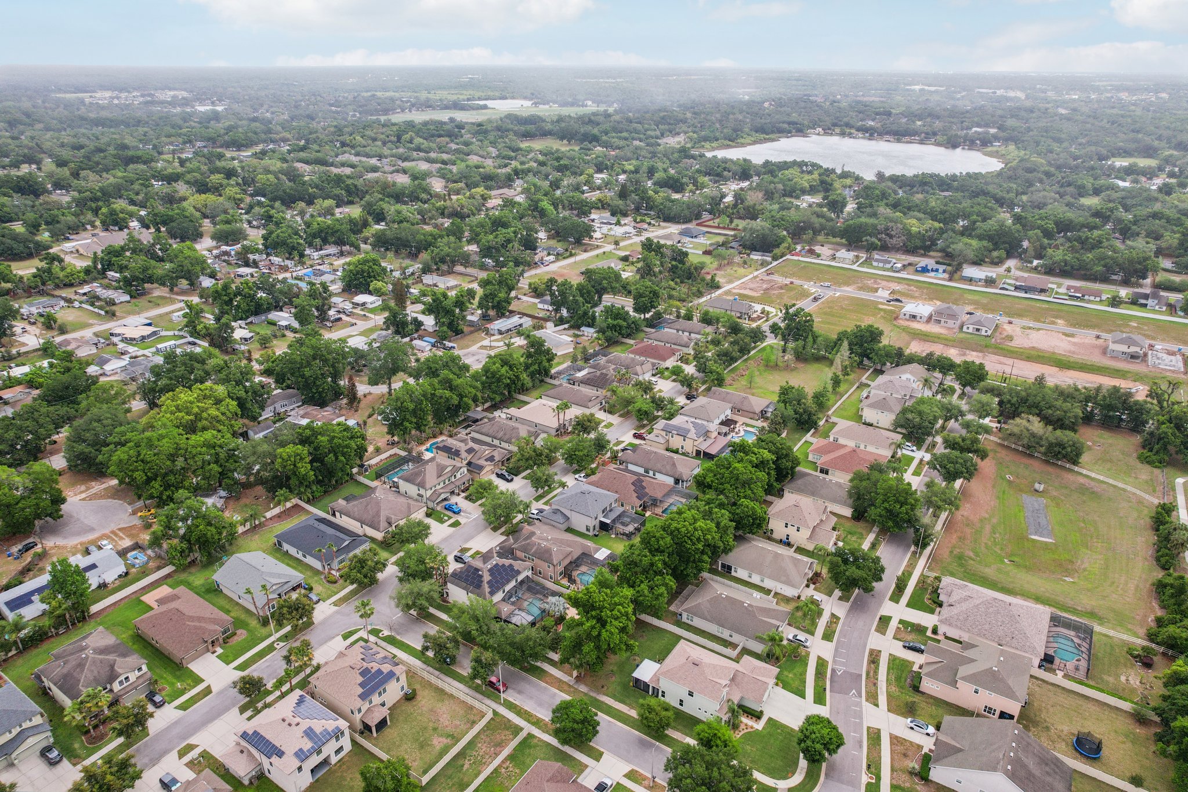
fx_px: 726
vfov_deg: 57.2
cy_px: 396
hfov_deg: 78.6
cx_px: 594
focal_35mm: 22
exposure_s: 1/1000
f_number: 2.8
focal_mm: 8.4
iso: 130
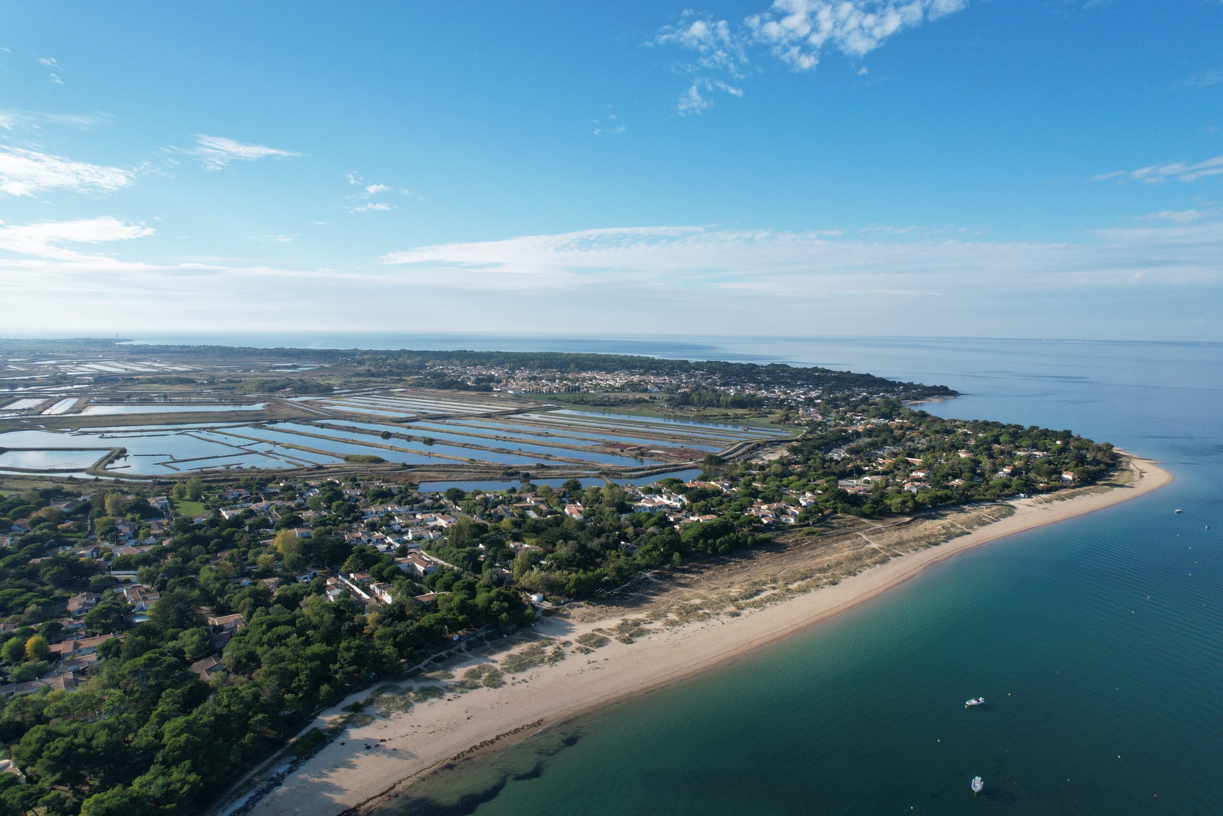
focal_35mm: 22
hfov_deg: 78.6
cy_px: 408
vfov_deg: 57.2
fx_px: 747
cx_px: 612
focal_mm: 8.38
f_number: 2.8
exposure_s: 1/2000
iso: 120
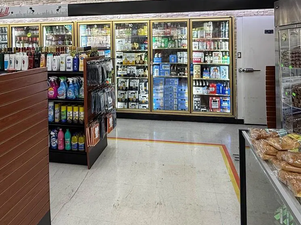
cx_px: 129
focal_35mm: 30
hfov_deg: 59.7
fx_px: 261
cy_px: 44
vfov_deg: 44.5
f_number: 2.2
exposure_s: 1/120
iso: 80
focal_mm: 2.22
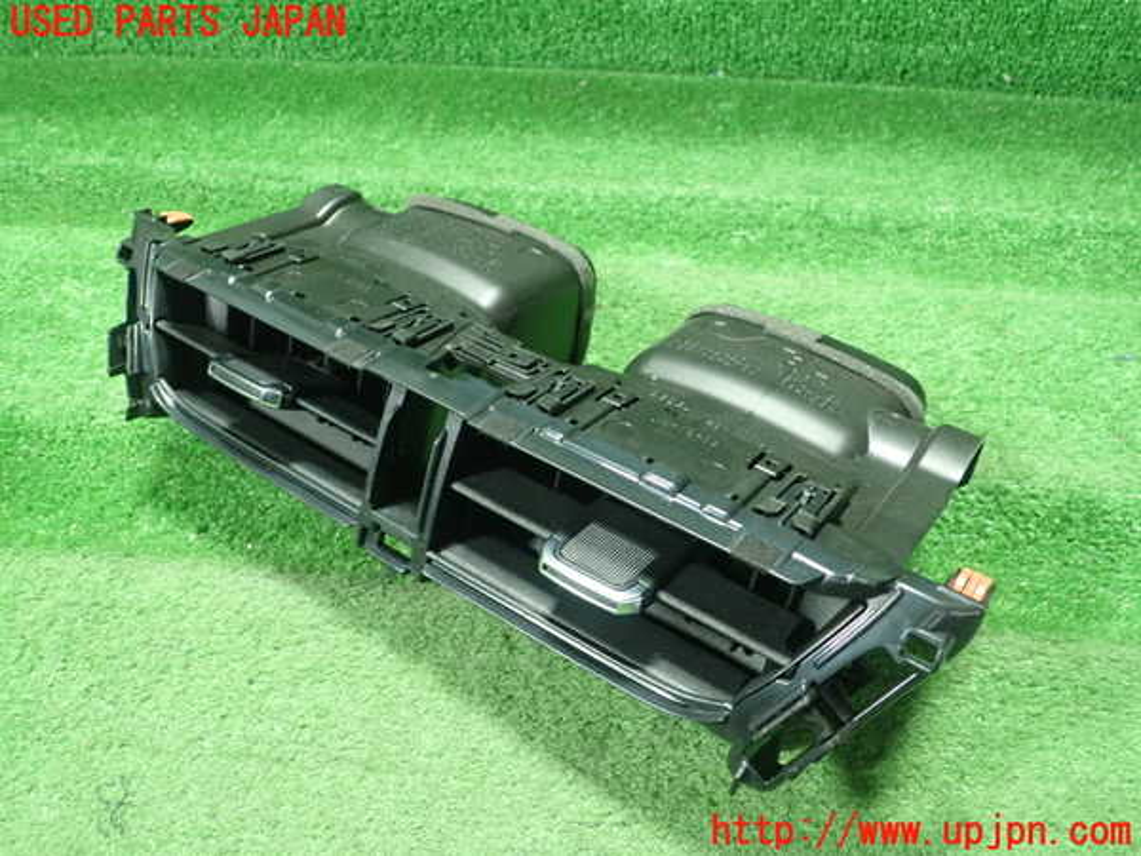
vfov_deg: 46.8
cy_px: 428
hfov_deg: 60.0
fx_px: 989
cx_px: 570
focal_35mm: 30
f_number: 2.3
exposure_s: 1/80
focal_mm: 5.5
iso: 800
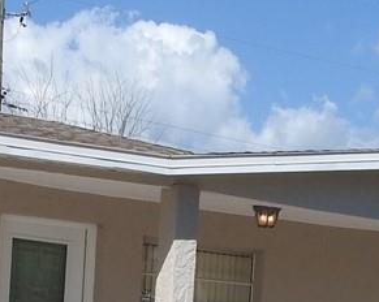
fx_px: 1445
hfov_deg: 14.9
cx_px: 246
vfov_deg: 11.4
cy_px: 466
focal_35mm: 129
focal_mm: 4.3
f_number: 3.8
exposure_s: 1/1600
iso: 100
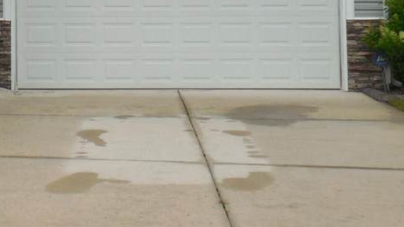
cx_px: 34
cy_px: -134
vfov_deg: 10.0
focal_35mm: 117
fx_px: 1253
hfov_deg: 18.0
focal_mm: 7
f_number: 3.8
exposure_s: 1/1000
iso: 125
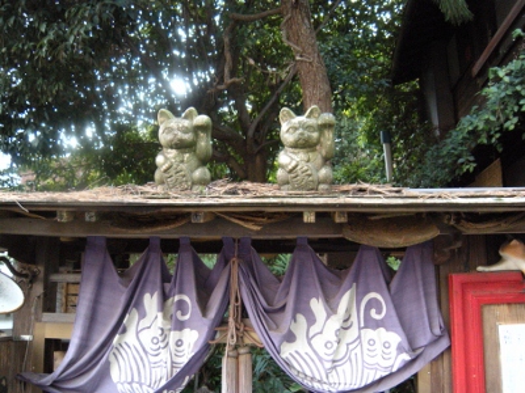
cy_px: 196
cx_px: 262
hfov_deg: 52.6
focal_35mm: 35
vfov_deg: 40.7
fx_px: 531
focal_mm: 5.9
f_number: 3.8
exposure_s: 1/52.2
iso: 393
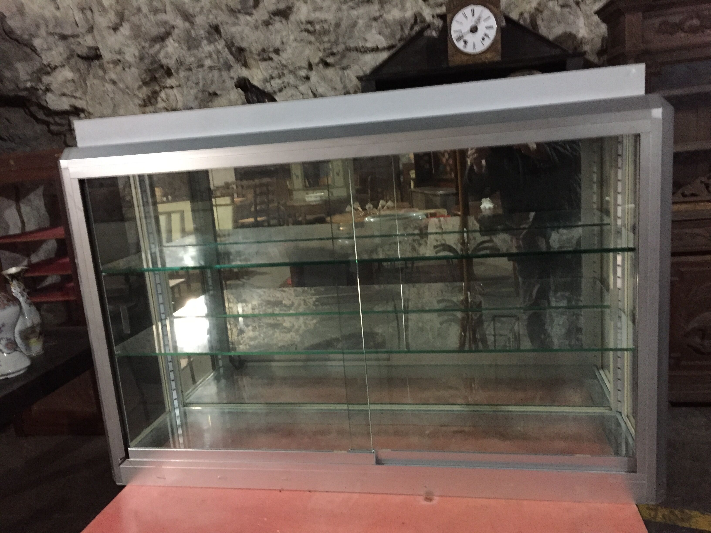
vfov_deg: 48.2
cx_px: 356
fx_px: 596
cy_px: 266
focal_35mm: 29
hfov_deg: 61.7
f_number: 2.2
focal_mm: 4.15
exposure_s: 1/17
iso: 500
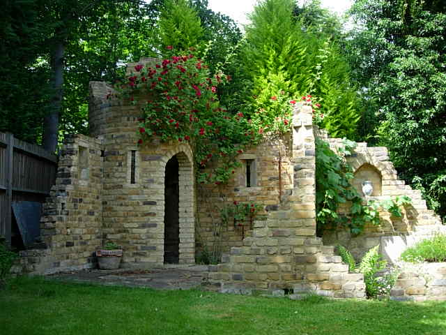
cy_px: 168
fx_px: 490
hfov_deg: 49.0
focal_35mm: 38
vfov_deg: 37.7
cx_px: 223
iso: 64
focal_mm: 7.8
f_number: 2.8
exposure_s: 1/352
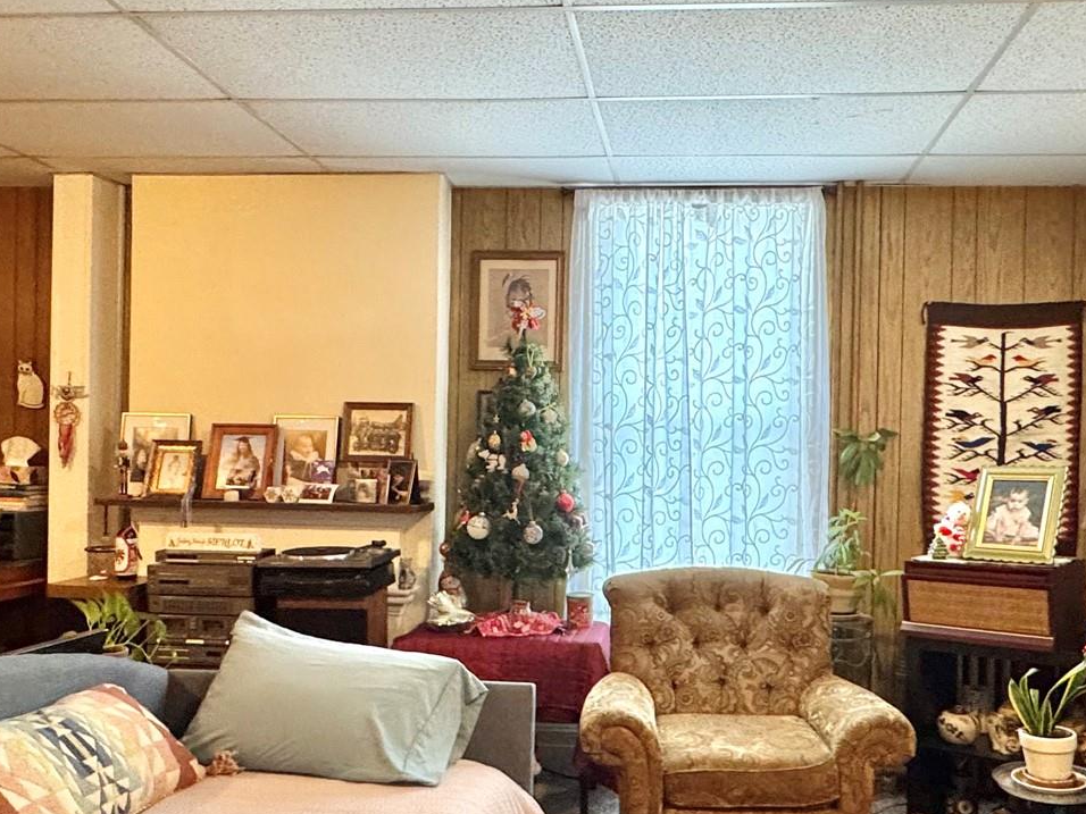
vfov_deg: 46.6
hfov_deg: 59.7
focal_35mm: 30
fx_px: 941
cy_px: 476
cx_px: 620
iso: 500
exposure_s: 1/60
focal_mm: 2.22
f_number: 2.2
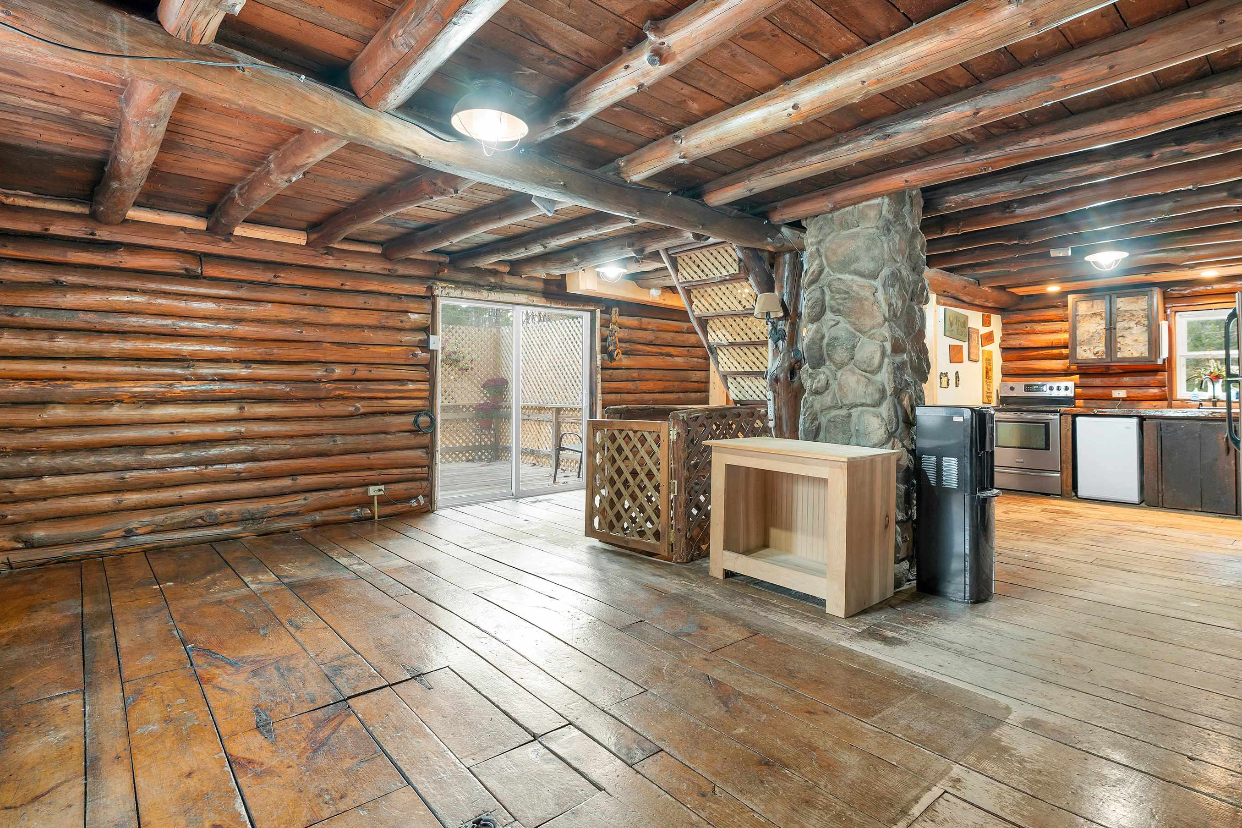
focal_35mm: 17
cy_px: 378
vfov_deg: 70.3
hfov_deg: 93.1
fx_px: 586
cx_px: 664
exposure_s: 1/4
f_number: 8
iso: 400
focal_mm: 15
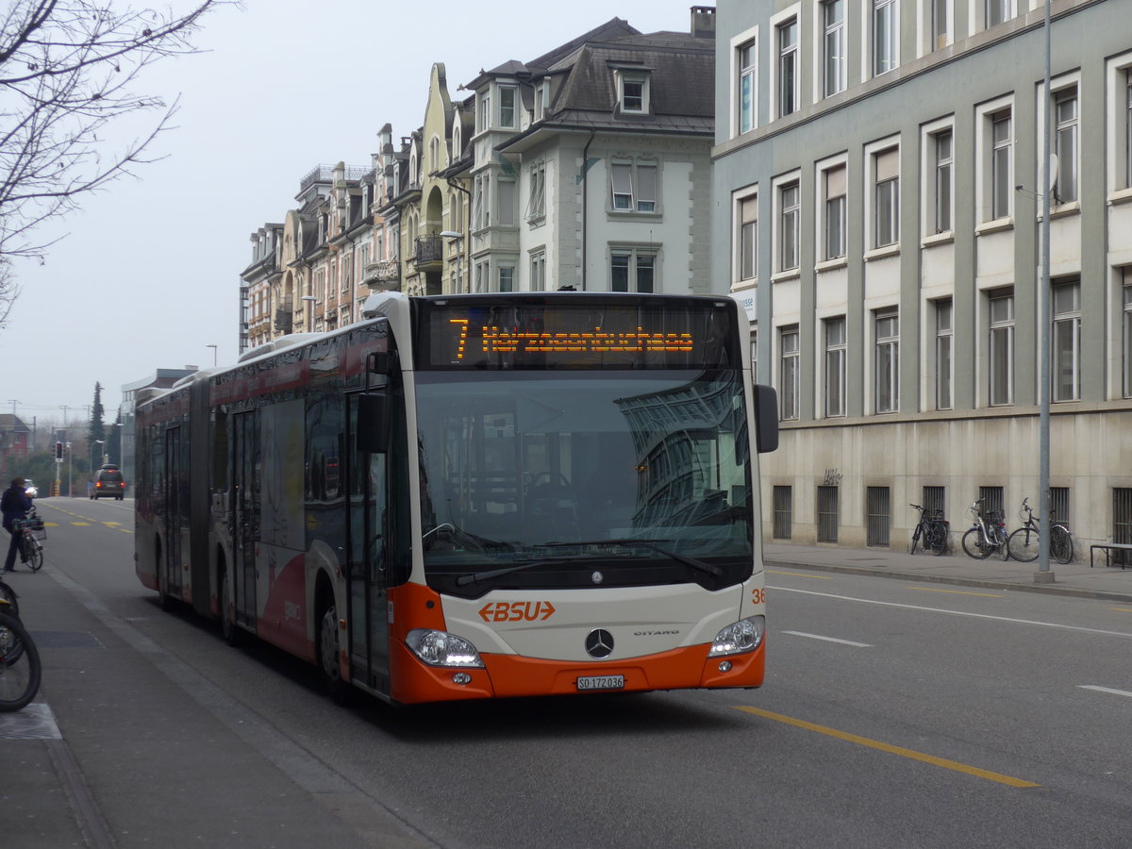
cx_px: 566
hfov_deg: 29.4
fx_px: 2158
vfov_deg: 22.3
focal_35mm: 66
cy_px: 424
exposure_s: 1/640
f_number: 4.1
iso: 80
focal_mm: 14.2
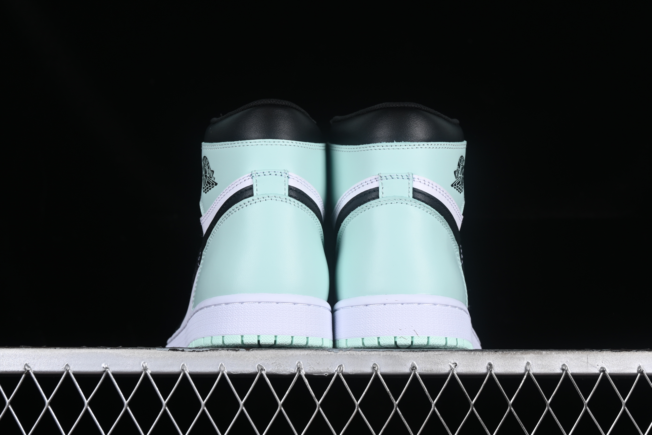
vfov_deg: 18.2
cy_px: 218
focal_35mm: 75
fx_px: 1358
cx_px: 326
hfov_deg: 27.0
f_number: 8
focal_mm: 50
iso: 160
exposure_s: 1/80
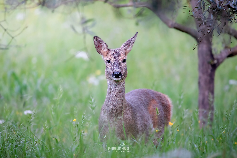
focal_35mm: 600
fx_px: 3951
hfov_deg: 3.4
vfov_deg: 2.3
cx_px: 118
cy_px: 79
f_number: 6.3
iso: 3600
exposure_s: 1/400
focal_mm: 600
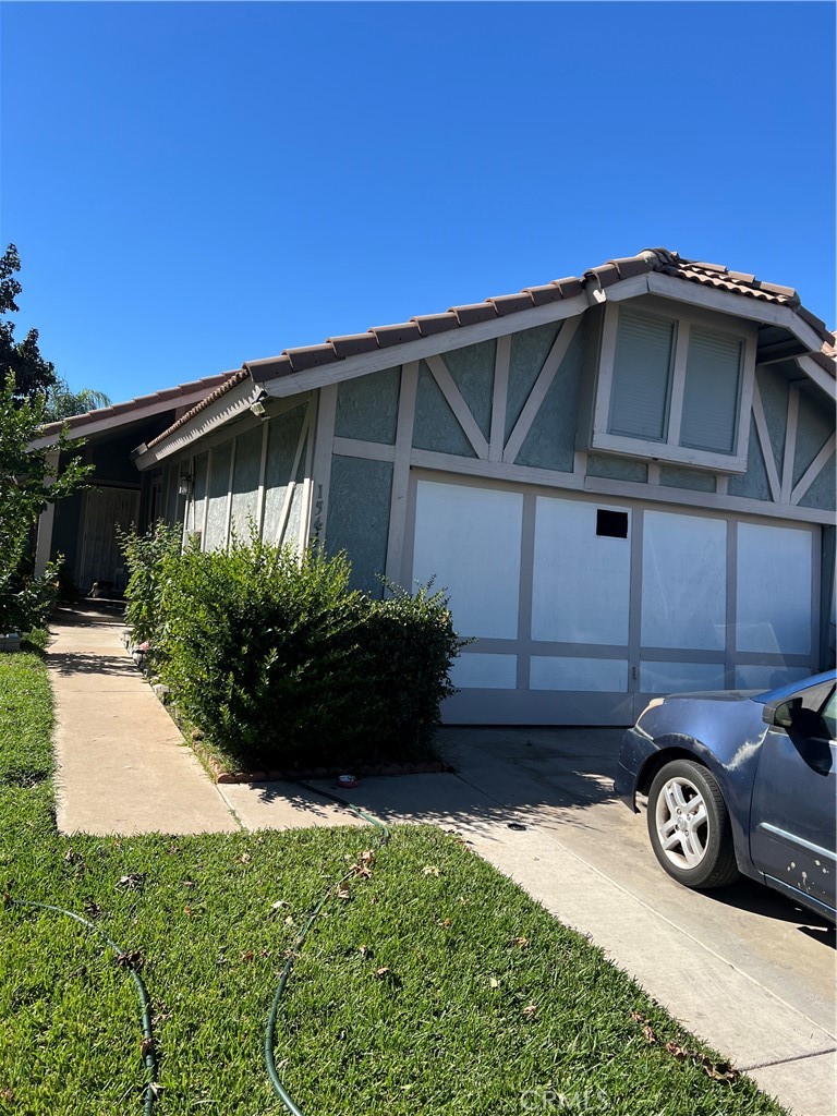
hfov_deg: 53.1
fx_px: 838
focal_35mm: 26
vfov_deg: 67.3
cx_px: 418
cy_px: 558
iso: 50
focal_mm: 5.7
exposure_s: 1/2632
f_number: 1.5
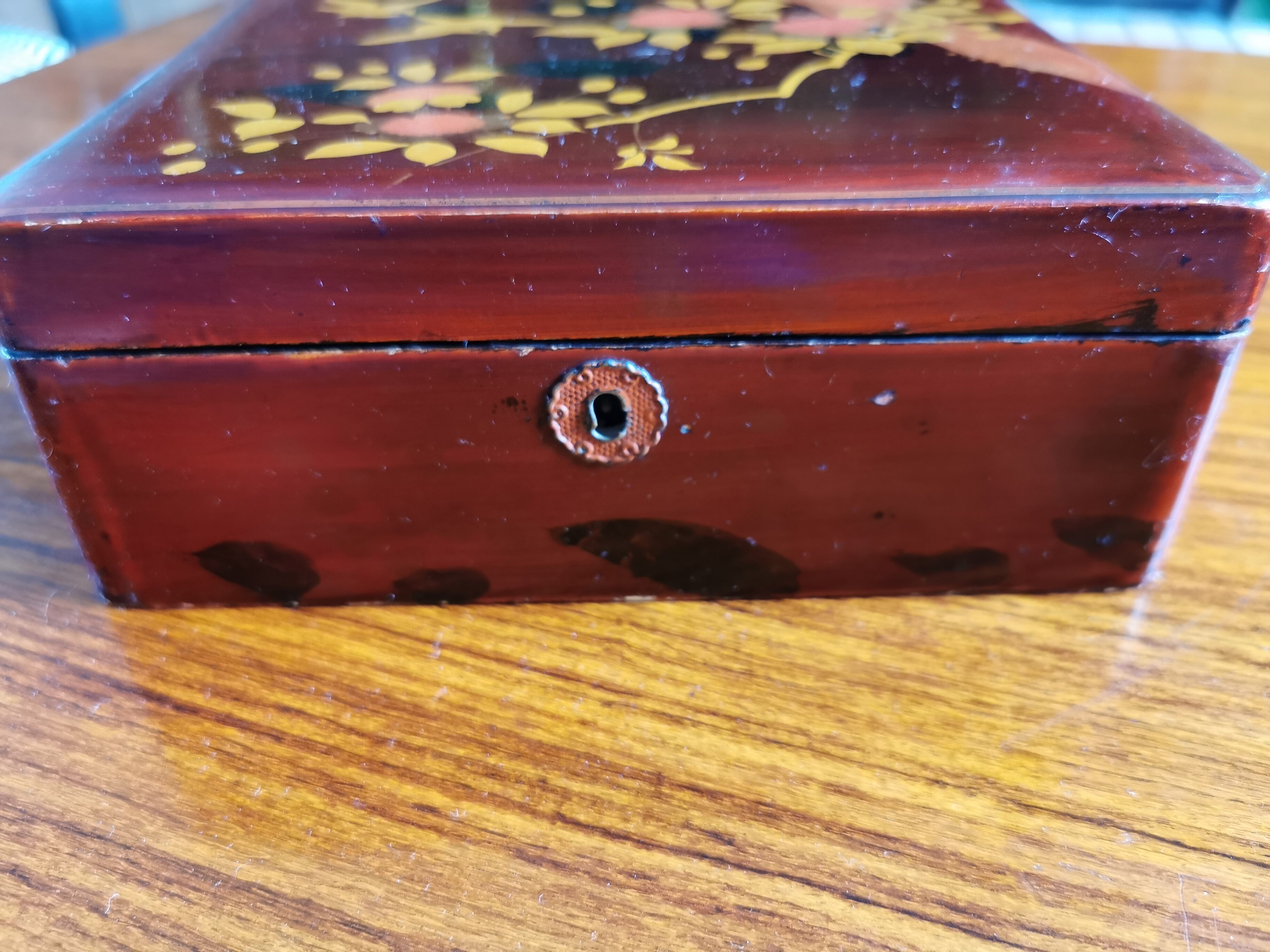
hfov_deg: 65.3
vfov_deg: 51.4
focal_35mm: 27
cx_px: 635
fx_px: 991
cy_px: 476
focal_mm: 5.56
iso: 320
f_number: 1.6
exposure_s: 1/50
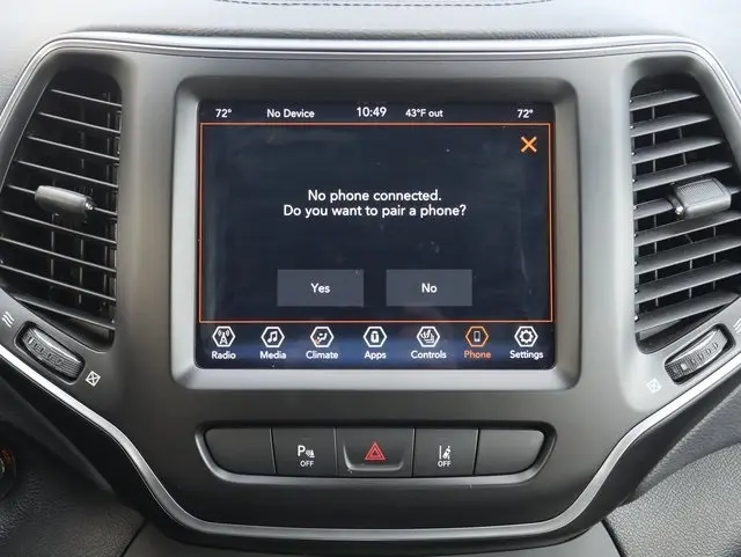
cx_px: 370
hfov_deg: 38.2
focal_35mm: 50
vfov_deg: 29.1
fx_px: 1071
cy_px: 278
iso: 640
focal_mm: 25
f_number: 5.3
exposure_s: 1/60
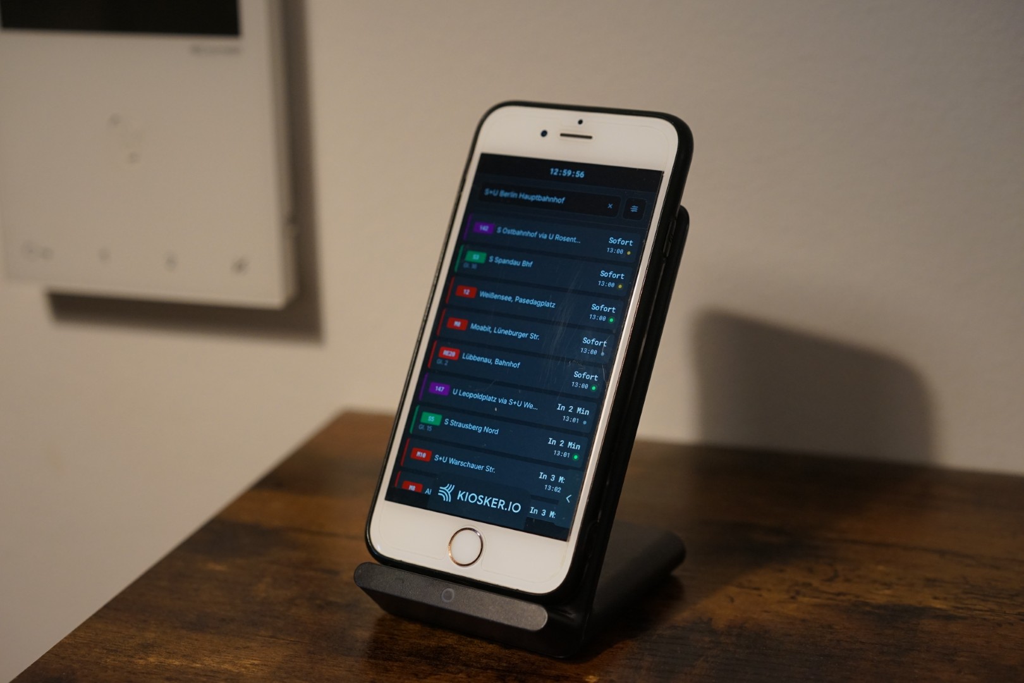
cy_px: 342
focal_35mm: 55
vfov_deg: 24.6
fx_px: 1564
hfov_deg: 36.2
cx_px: 512
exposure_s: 1/160
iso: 1600
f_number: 4
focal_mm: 55
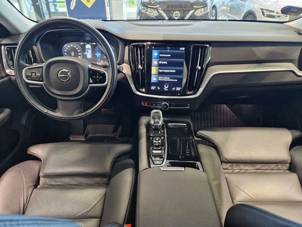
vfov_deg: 58.9
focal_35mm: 23
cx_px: 151
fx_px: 201
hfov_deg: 73.9
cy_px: 114
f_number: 1.8
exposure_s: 1/100
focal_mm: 5.4
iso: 500
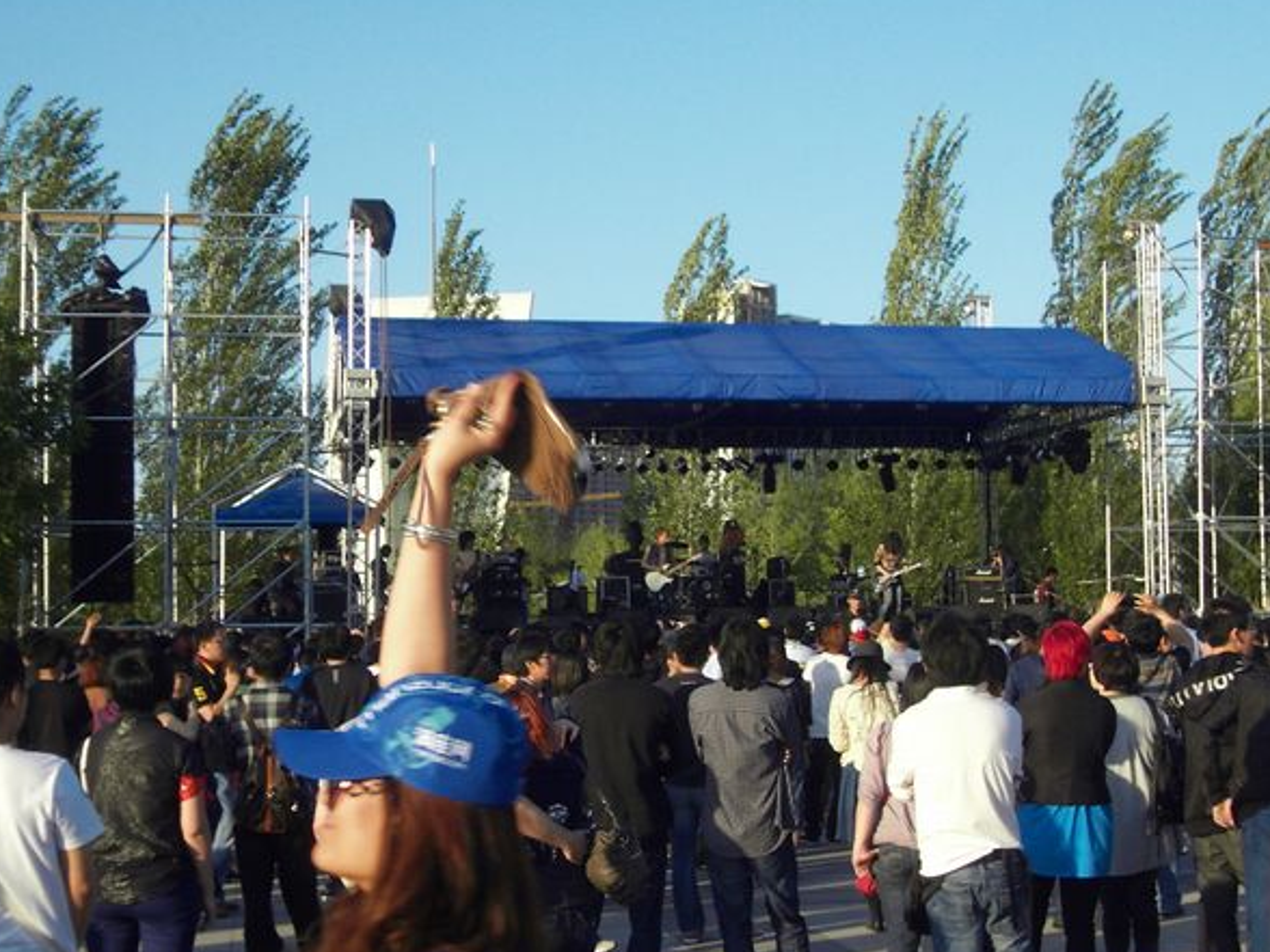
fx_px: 2495
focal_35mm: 68
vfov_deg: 21.6
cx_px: 734
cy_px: 436
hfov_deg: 28.5
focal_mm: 7.1
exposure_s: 1/100
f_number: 9.1
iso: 80
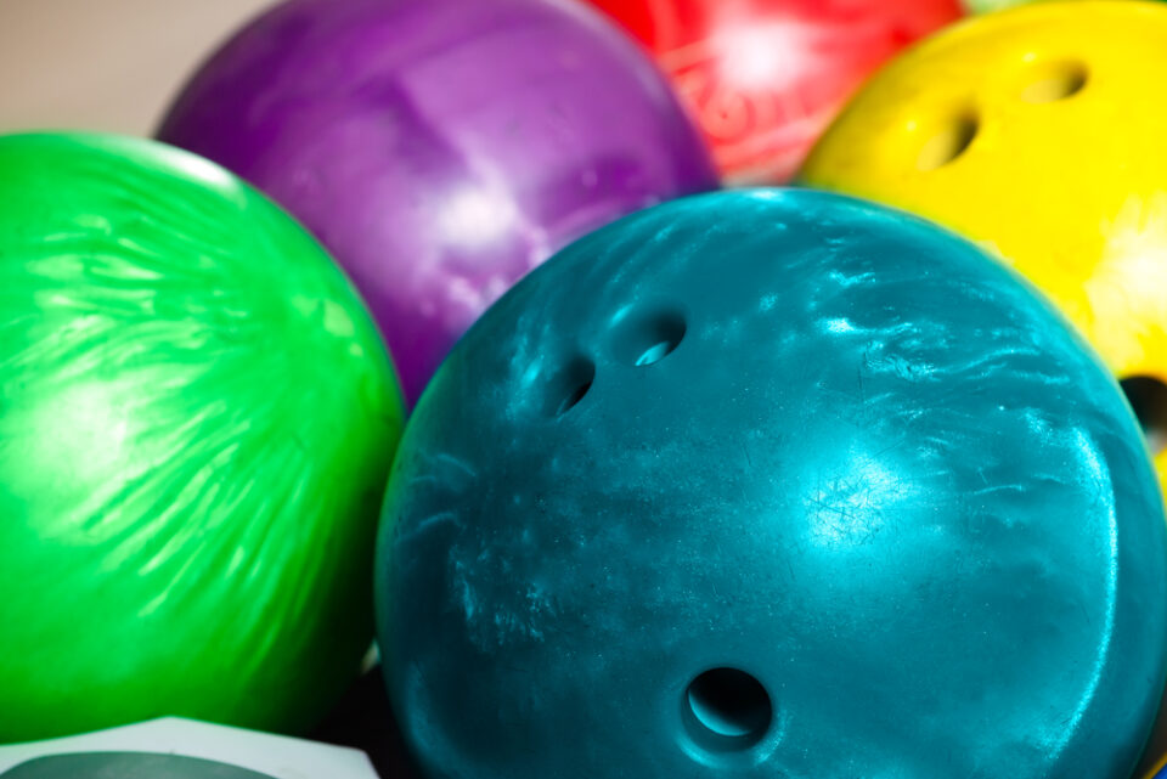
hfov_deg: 19.4
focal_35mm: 105
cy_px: 390
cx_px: 584
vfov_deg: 13.1
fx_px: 3405
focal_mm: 105
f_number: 8
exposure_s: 1/160
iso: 320
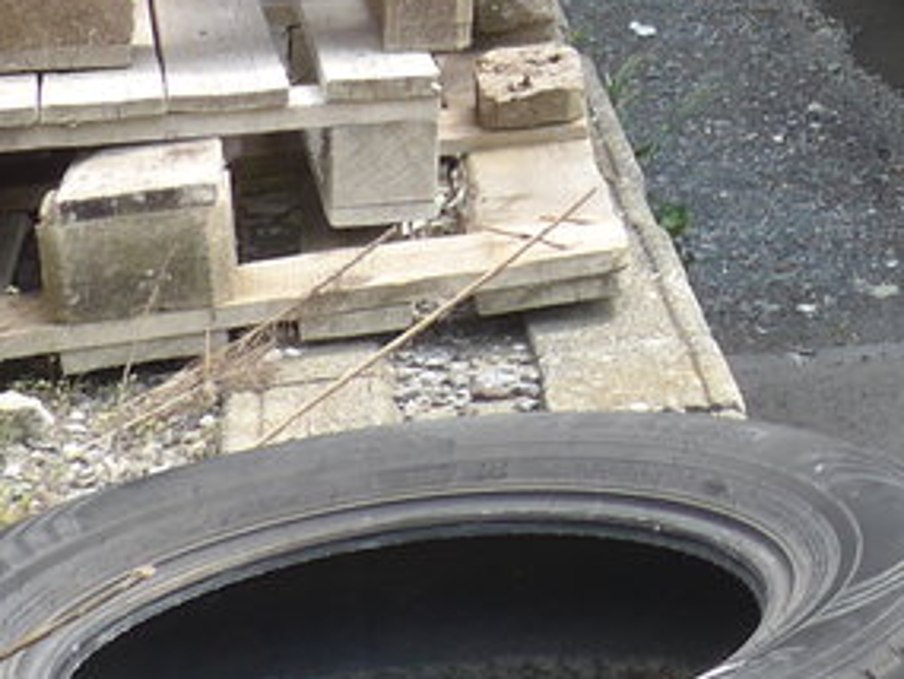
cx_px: 1802
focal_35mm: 143
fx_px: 3736
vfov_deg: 9.7
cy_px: -647
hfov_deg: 12.2
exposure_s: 1/400
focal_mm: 7
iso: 80
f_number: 2.8
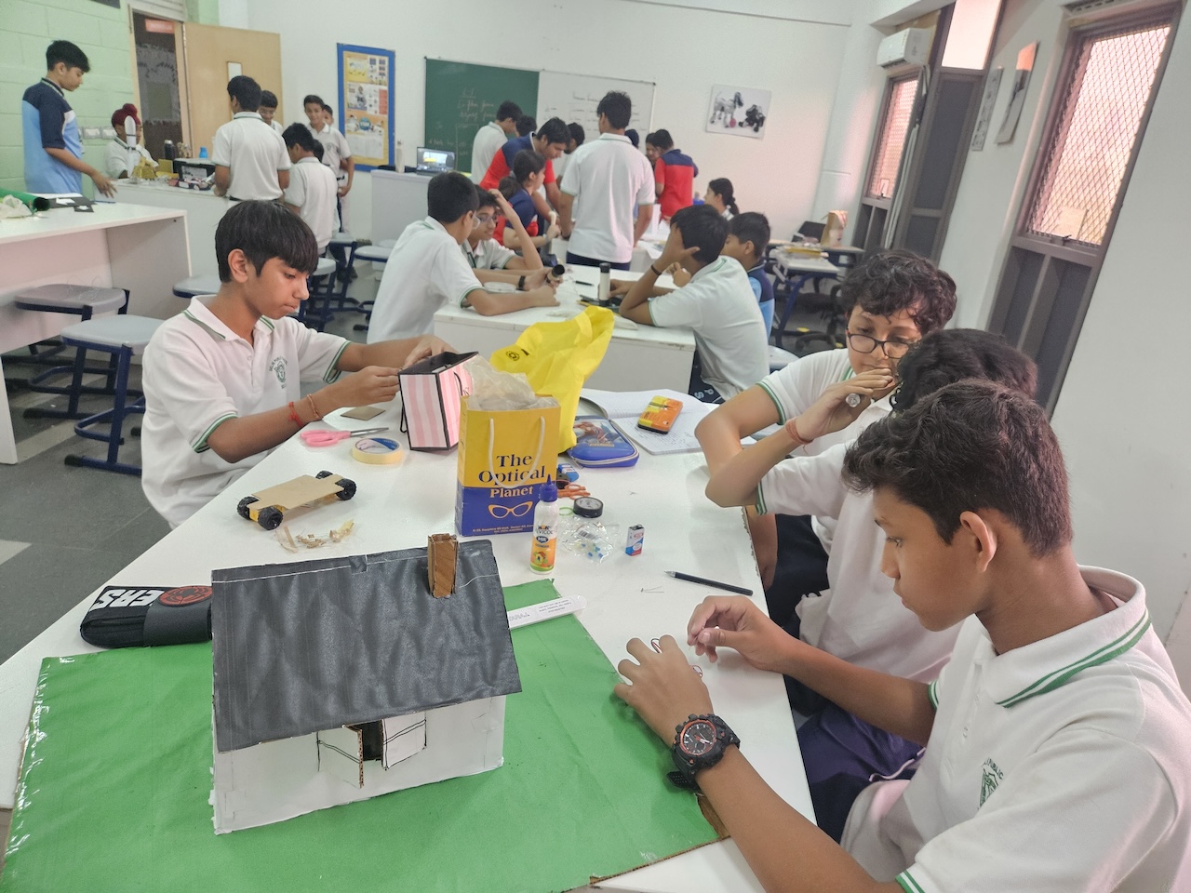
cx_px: 596
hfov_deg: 73.9
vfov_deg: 58.9
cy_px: 446
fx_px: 791
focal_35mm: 23
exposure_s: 1/100
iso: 800
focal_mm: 5.4
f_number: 1.8
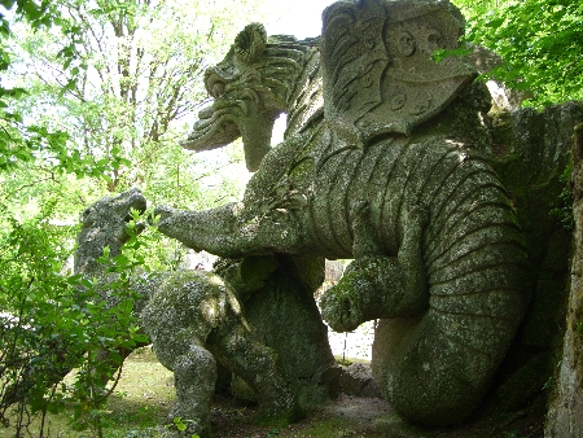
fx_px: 640
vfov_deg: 37.8
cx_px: 292
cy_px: 219
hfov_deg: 49.0
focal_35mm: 38
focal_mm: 7.8
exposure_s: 1/42
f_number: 2.8
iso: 50
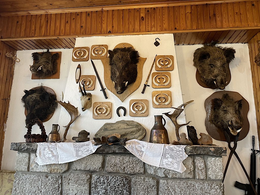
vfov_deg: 53.1
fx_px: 195
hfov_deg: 67.3
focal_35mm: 26
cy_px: 98
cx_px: 130
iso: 200
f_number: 1.6
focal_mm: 4.2
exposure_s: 1/50
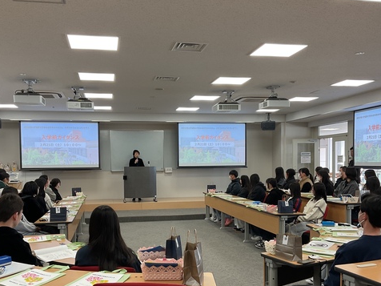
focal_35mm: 39
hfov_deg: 47.9
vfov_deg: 36.6
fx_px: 429
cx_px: 183
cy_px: 179
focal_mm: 3
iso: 40
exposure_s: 1/60
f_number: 1.8
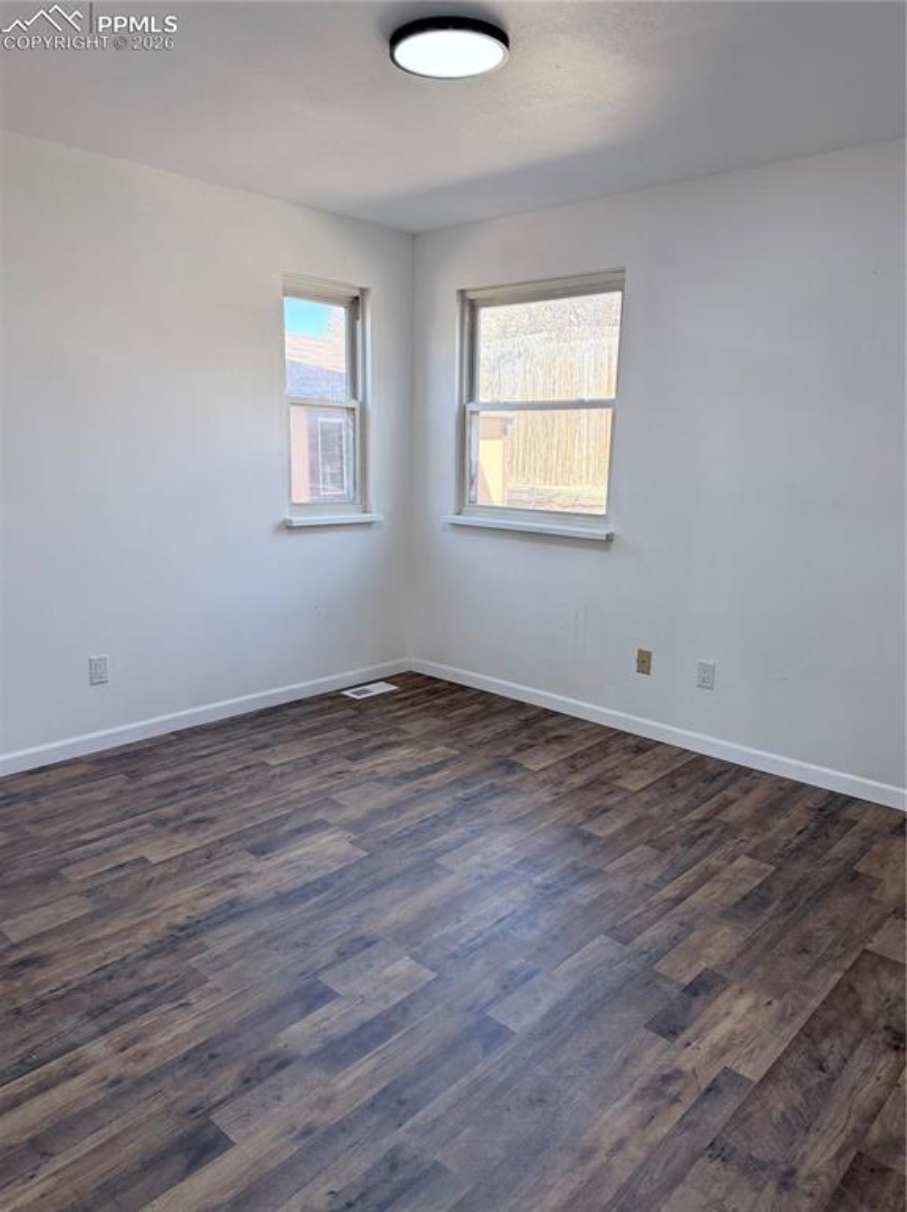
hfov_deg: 56.8
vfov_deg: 71.6
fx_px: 839
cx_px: 454
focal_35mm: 24
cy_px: 606
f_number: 1.78
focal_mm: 6.76
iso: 160
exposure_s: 1/224
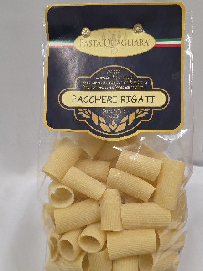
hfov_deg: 45.4
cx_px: 108
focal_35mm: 31
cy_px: 162
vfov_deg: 57.9
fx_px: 243
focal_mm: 6.3
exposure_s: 1/101
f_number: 1.7
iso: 400
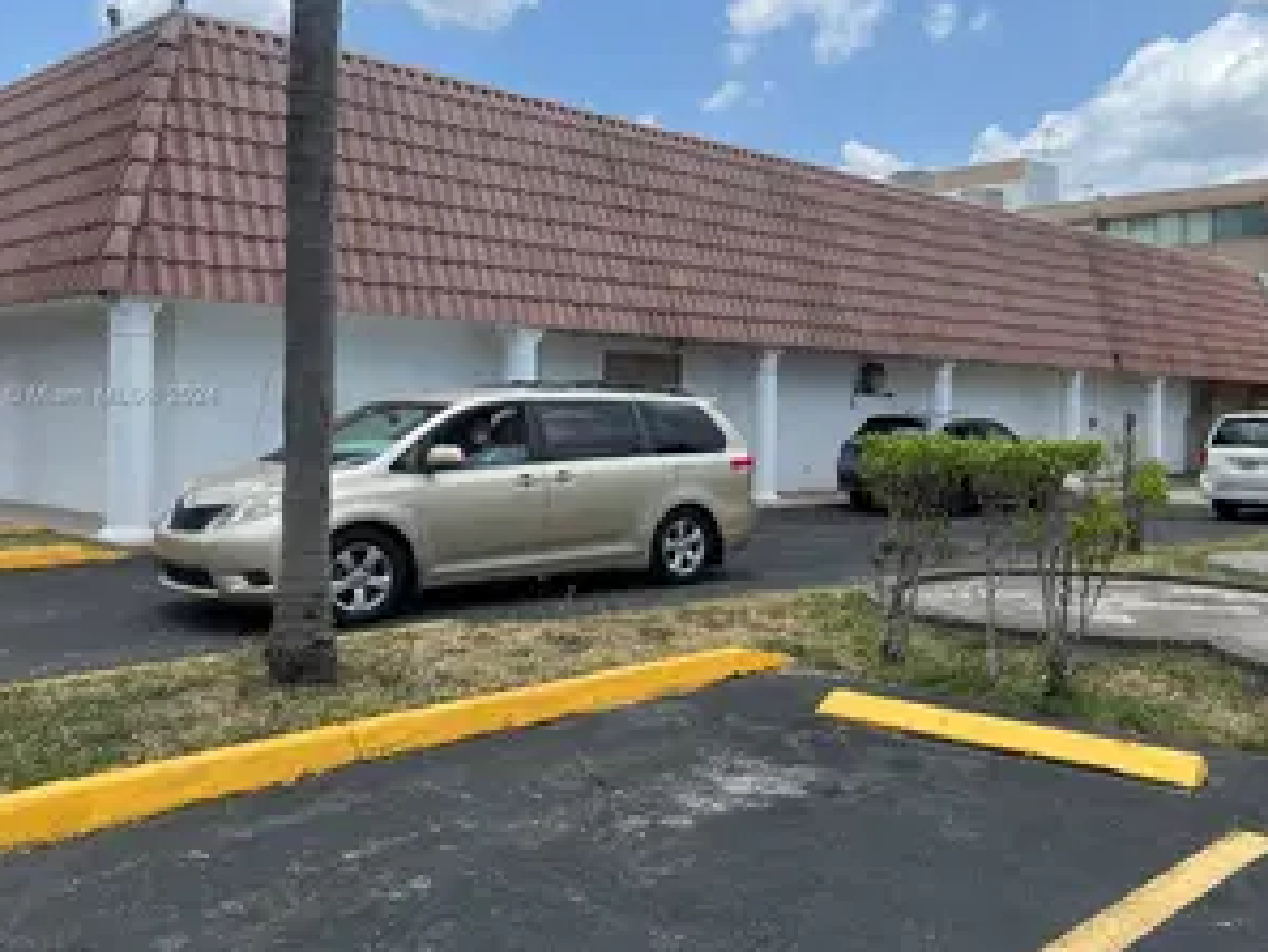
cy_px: 397
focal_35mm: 35
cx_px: 730
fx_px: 1283
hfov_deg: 52.4
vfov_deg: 40.6
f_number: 1.5
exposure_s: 1/4630
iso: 50
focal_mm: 5.7
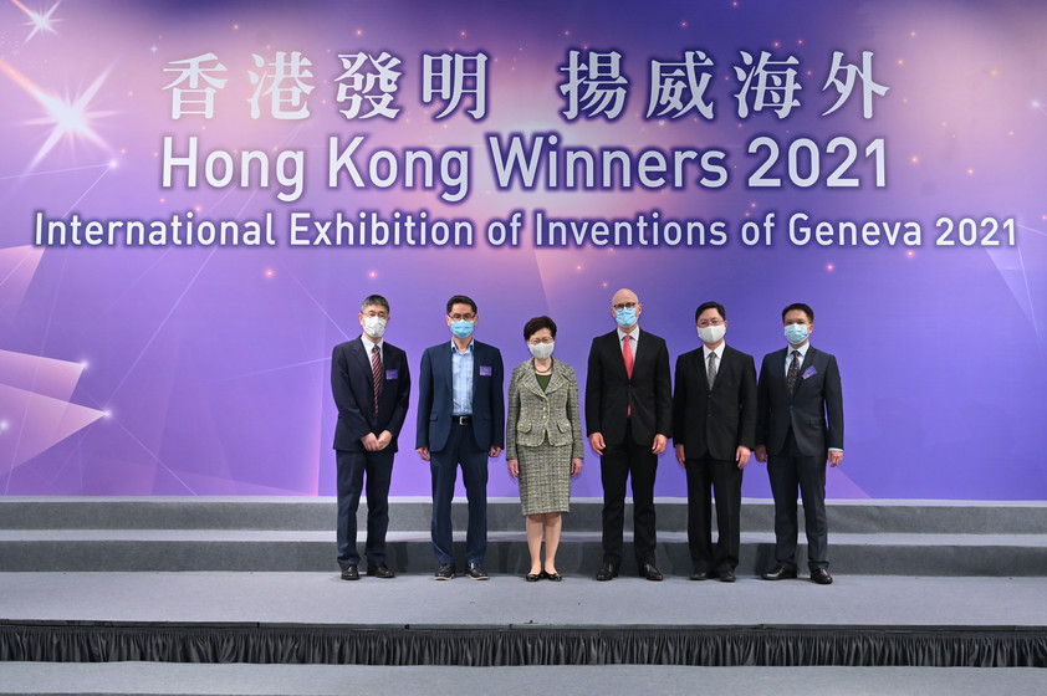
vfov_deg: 36.8
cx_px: 524
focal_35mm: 36
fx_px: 1046
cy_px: 348
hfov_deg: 53.2
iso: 800
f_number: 5.6
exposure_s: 1/160
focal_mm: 36
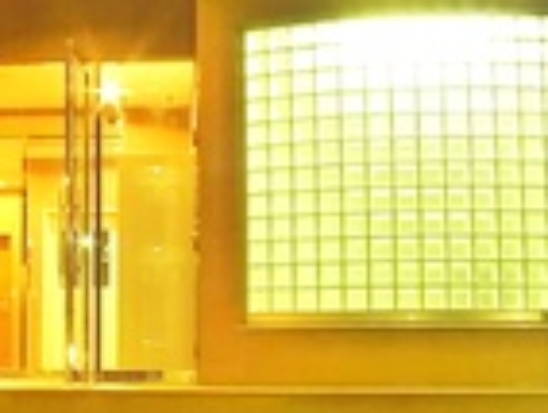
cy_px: 222
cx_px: -39
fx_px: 1871
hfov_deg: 16.2
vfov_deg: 12.6
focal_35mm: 118
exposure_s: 4
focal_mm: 5.1
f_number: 6.3
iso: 400
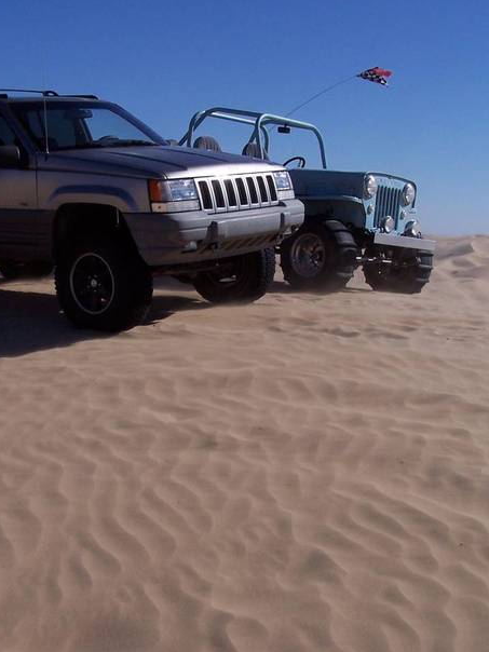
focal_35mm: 51
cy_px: 326
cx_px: 202
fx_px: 961
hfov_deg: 28.5
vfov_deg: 37.5
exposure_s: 1/1000
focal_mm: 6.3
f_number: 5.6
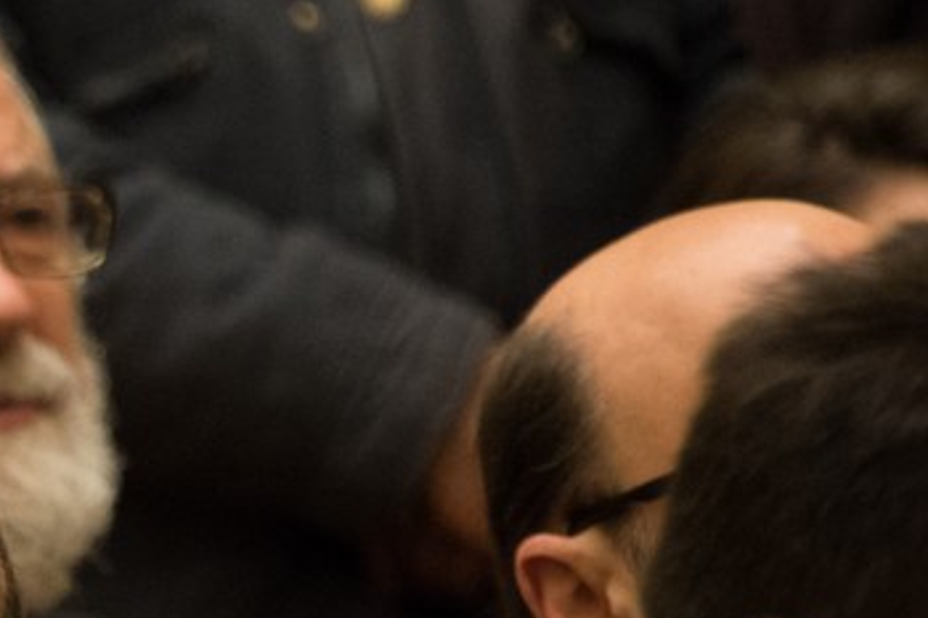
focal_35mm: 1231
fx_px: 31716
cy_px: 546
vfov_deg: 1.1
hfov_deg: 1.7
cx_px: -410
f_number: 5.6
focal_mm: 300
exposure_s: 1/40
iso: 2500
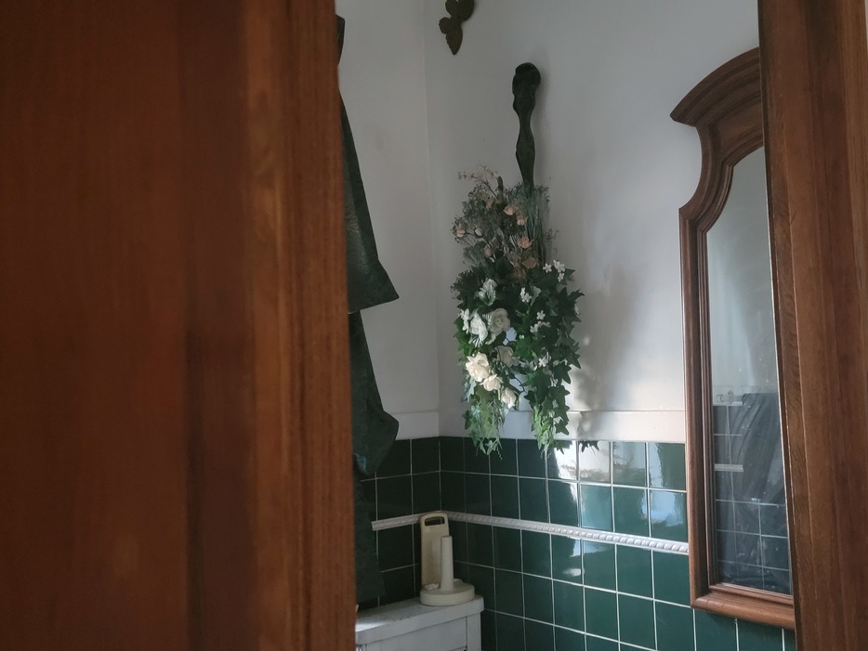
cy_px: 329
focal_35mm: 37
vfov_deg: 38.7
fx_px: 928
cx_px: 582
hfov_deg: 49.2
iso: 1250
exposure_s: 1/24
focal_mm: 6.7
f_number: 1.8
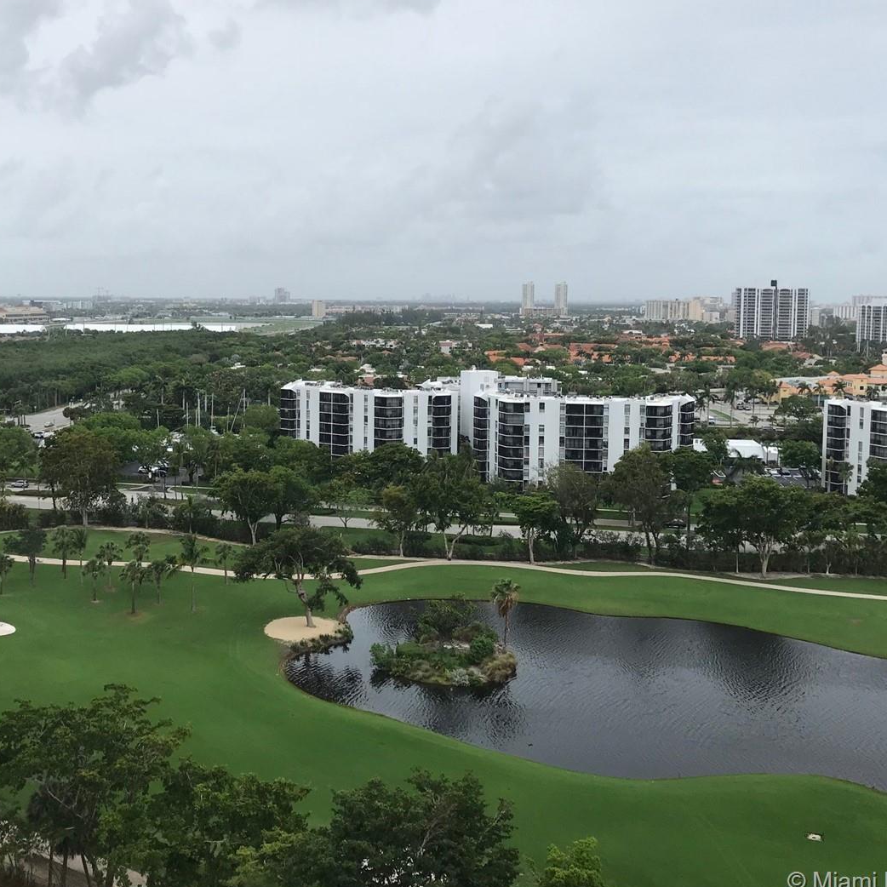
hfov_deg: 43.8
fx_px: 1102
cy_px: 388
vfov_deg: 43.8
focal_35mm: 38
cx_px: 383
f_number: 1.8
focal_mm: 3.99
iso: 20
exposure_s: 1/1570
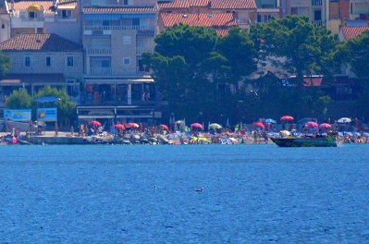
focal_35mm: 1128
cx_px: 35
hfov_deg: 1.8
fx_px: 11534
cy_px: 22
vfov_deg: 1.2
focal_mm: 300
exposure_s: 1/8000
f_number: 5.6
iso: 1800
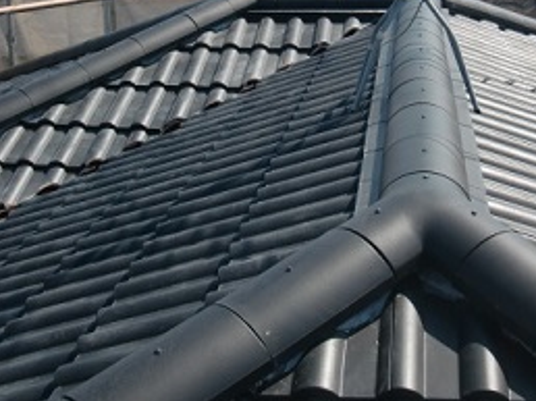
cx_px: 349
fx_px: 1021
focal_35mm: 66
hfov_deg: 29.3
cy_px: 56
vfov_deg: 21.8
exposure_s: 1/640
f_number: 3.9
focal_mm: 6.66
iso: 64
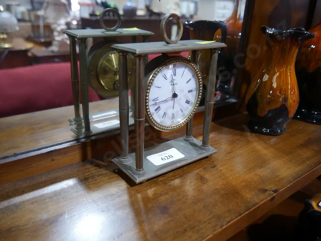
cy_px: 120
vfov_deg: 49.8
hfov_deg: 63.4
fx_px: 260
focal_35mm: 28
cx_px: 160
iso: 400
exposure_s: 1/60
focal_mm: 14
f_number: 3.5
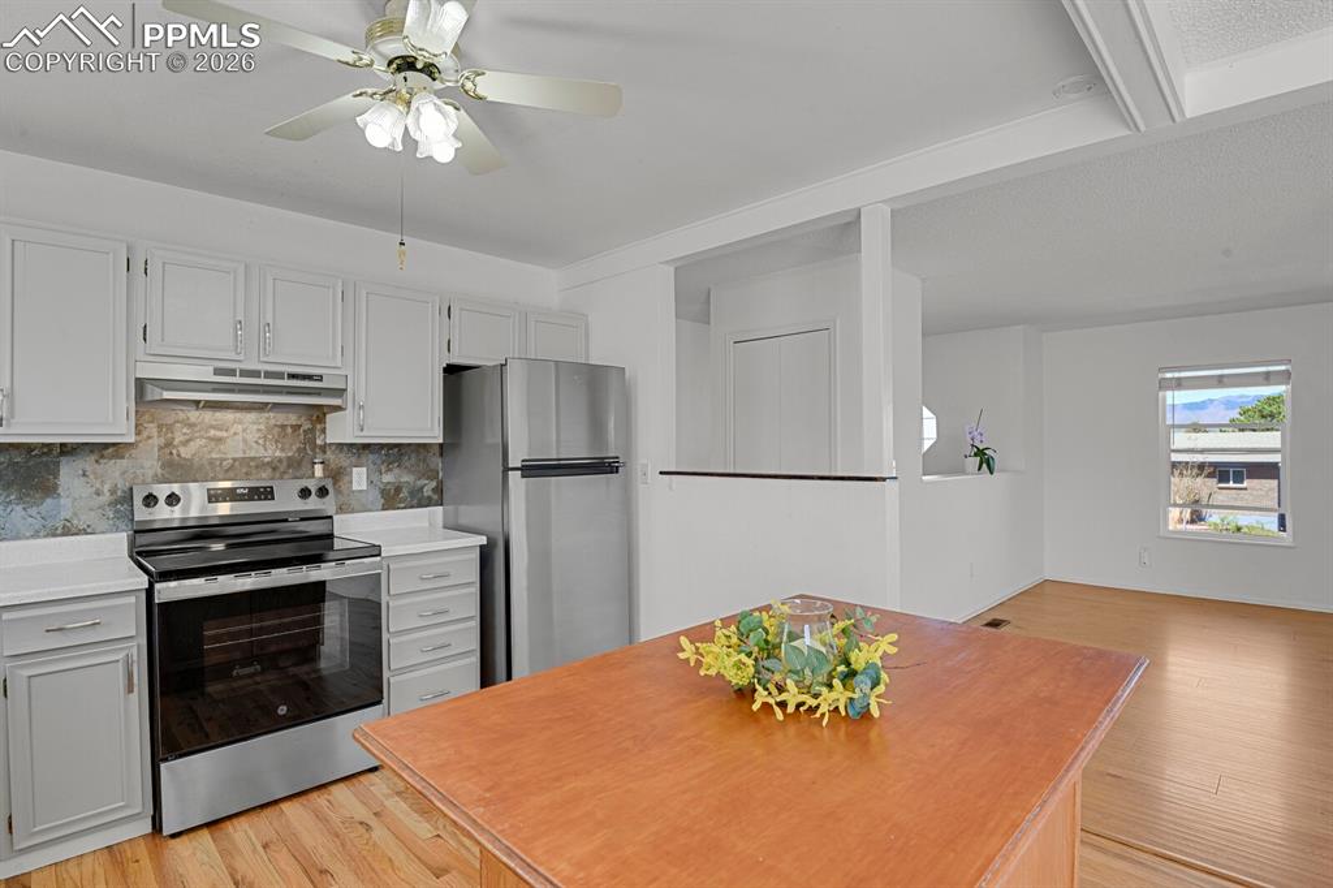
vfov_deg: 70.4
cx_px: 666
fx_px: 629
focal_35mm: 17
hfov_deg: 93.3
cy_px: 444
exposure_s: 1.3
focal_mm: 17
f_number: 8
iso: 250
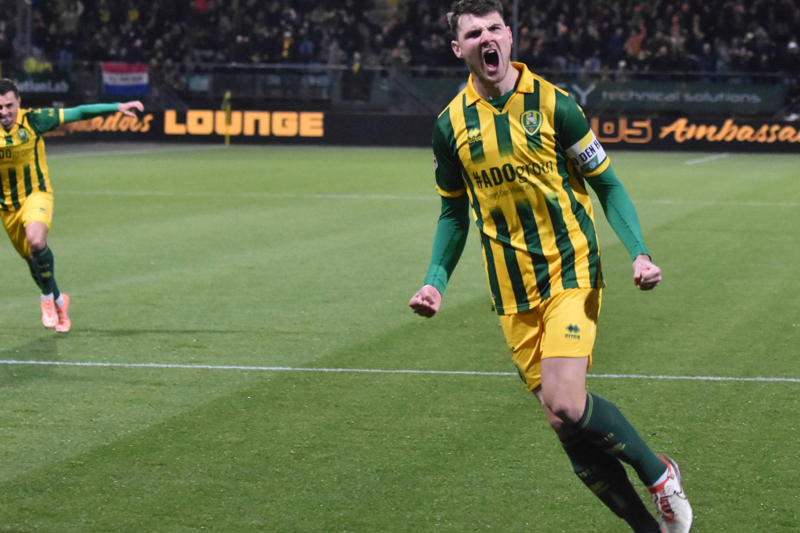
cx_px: 362
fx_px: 2768
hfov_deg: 16.4
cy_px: 283
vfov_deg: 11.0
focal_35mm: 125
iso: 2500
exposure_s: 1/500
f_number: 2.8
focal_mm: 75
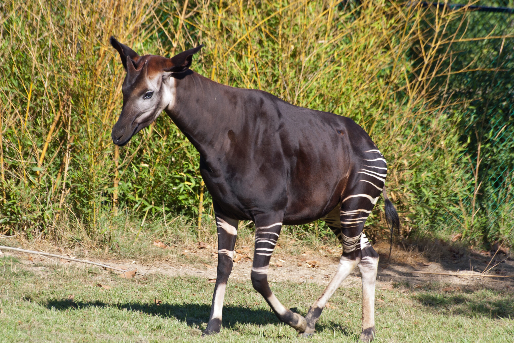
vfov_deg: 4.4
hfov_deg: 6.5
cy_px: 172
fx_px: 4499
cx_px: 257
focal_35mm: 315
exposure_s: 1/250
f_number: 8
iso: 200
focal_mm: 210
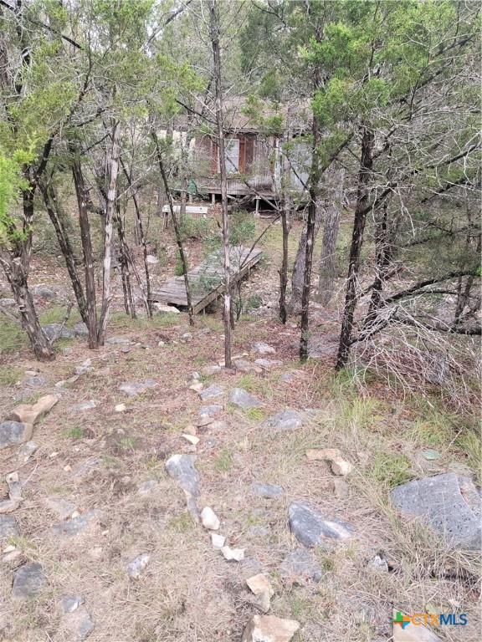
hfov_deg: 56.8
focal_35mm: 24
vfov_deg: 71.6
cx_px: 241
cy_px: 321
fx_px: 446
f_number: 1.8
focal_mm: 6.7
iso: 25
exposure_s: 1/60
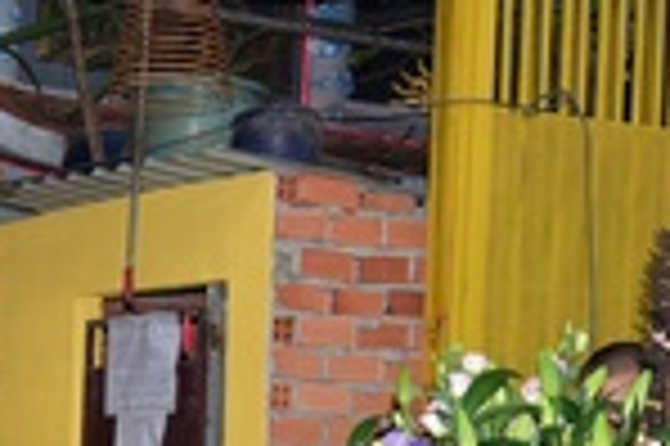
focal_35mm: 105
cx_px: -225
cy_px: 505
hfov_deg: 18.1
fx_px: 1952
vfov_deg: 12.8
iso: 640
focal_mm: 24
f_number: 5
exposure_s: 1/80
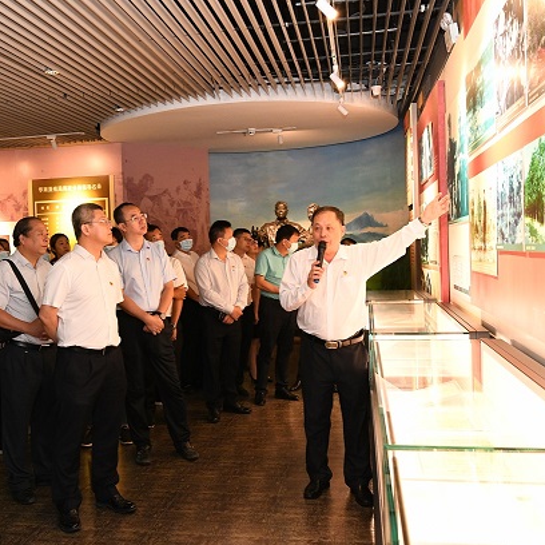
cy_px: 270
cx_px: 220
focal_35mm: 40
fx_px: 712
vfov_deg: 41.9
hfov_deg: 41.7
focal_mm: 31
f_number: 5.6
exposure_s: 1/60
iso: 5600
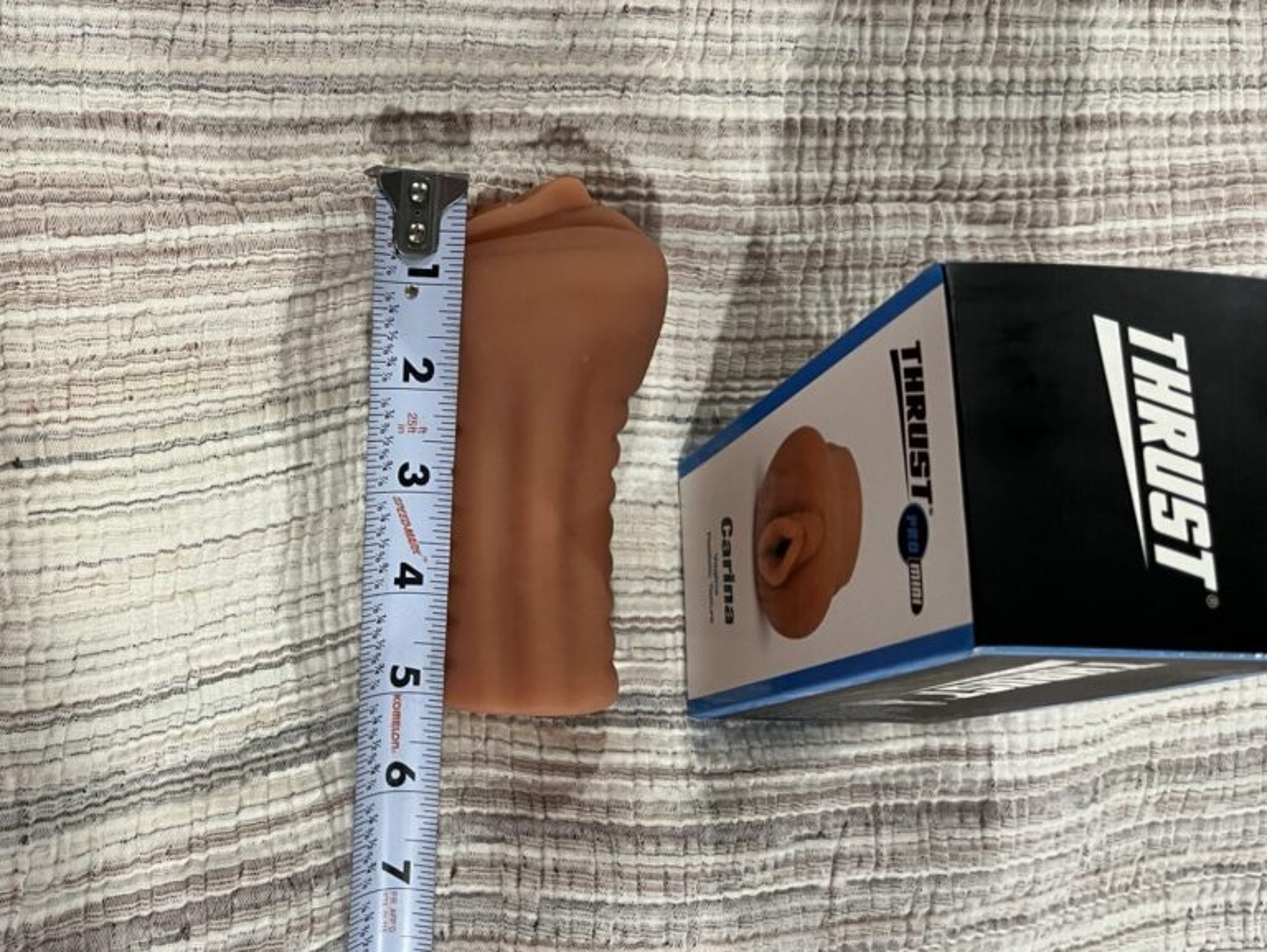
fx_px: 952
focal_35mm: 26
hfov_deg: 67.3
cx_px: 634
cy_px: 476
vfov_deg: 53.1
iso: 200
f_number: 1.6
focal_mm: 5.1
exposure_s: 1/60
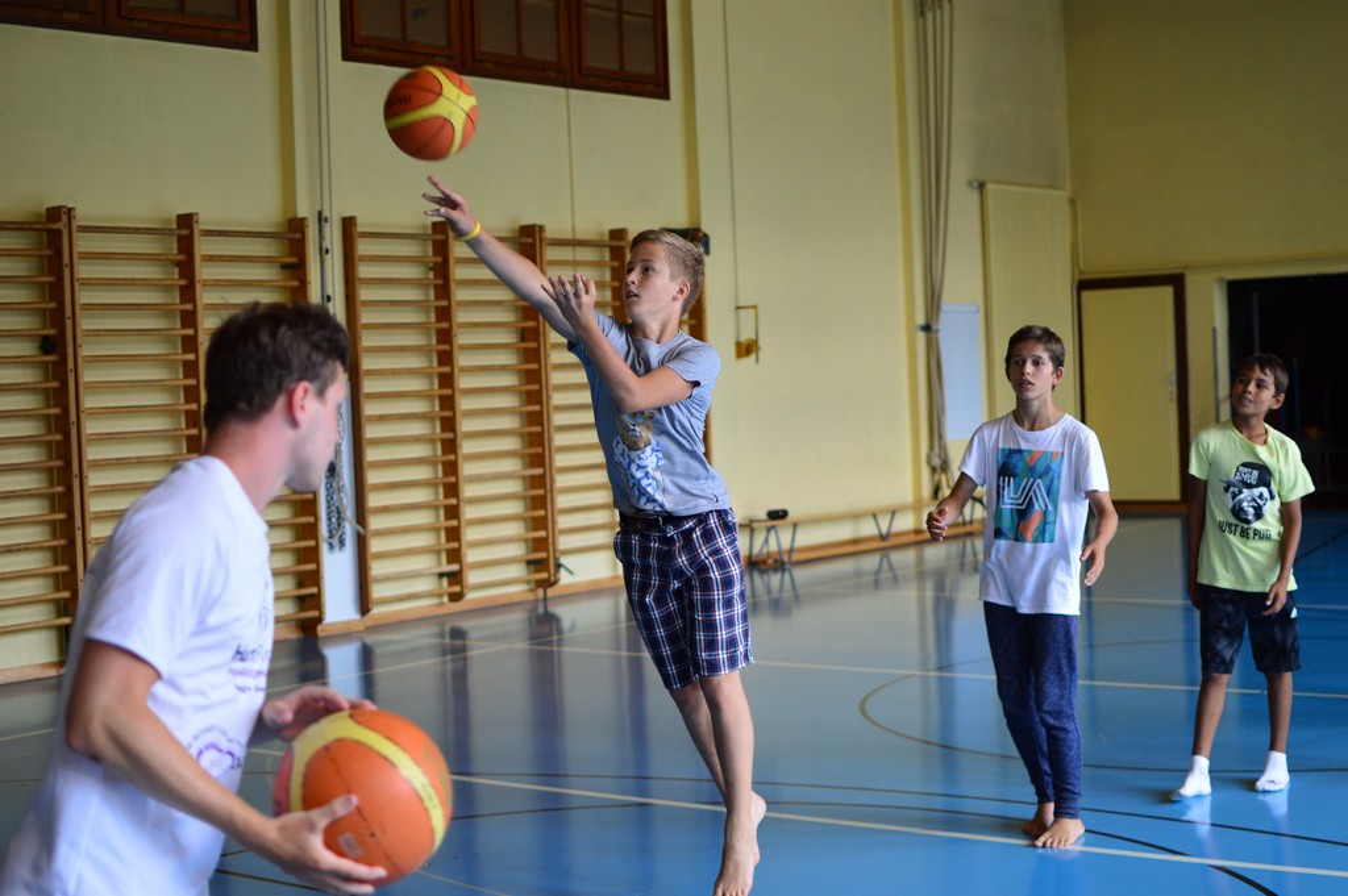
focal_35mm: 52
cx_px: 674
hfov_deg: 37.9
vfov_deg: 25.7
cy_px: 448
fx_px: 1964
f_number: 1.8
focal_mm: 35
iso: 400
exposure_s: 1/640
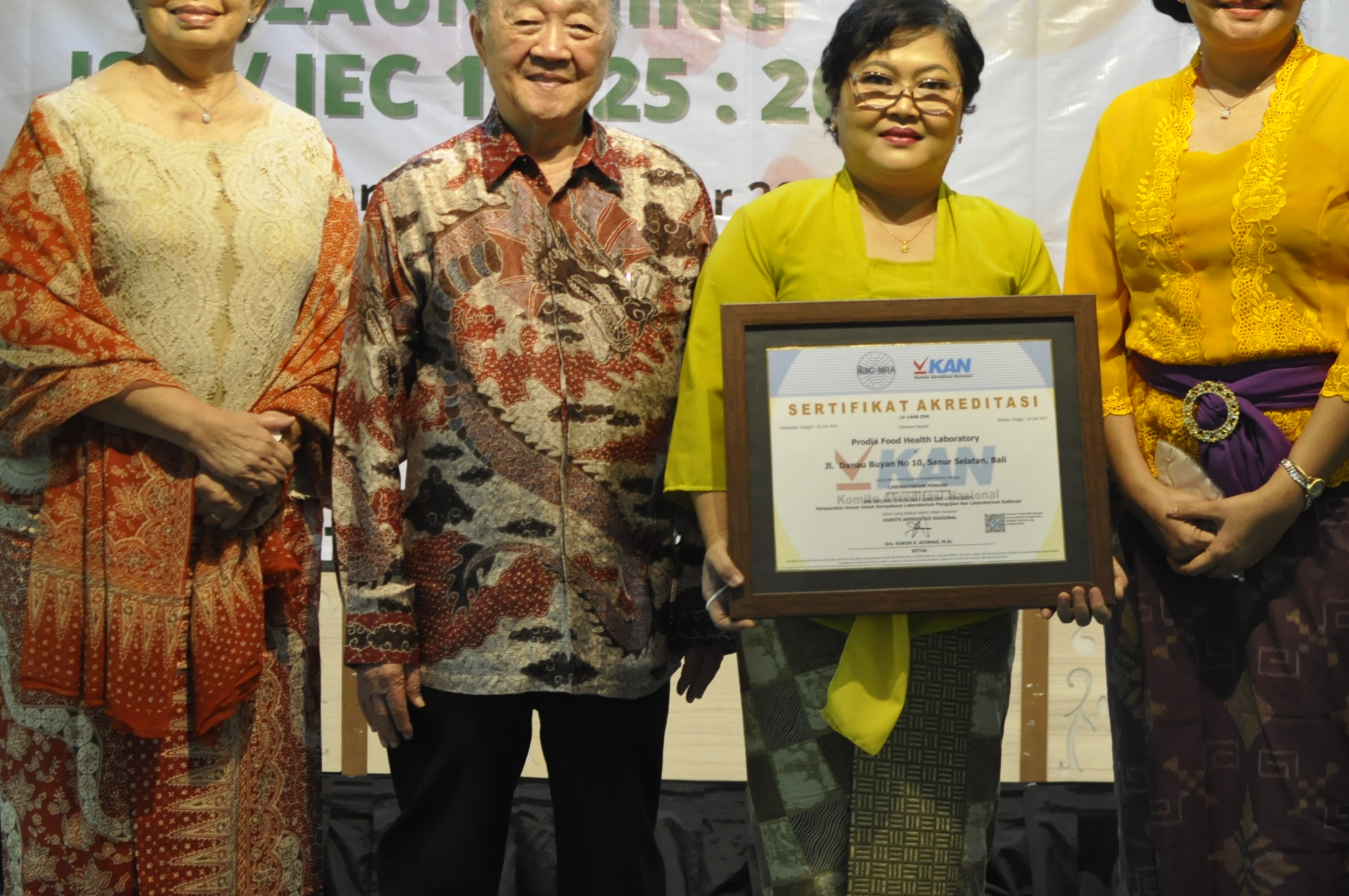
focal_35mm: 78
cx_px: 914
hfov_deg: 25.9
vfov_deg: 17.5
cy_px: 318
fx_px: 2909
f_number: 2.8
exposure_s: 1/30
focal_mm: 35
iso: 800
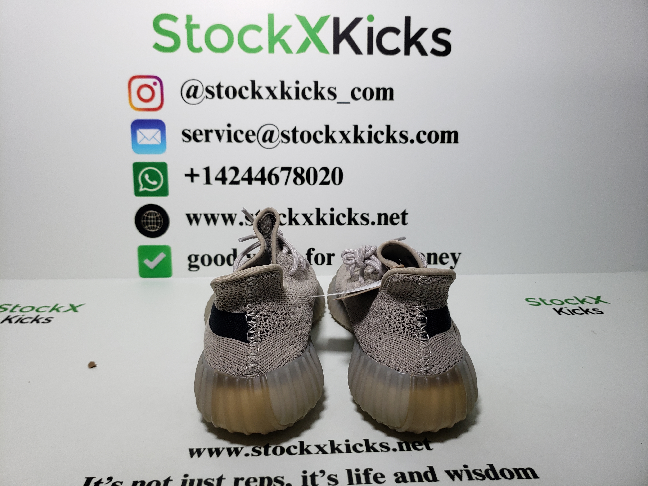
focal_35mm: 26
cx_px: 324
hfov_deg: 67.3
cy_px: 243
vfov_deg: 53.1
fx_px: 487
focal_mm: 4.3
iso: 50
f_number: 1.5
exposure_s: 1/449
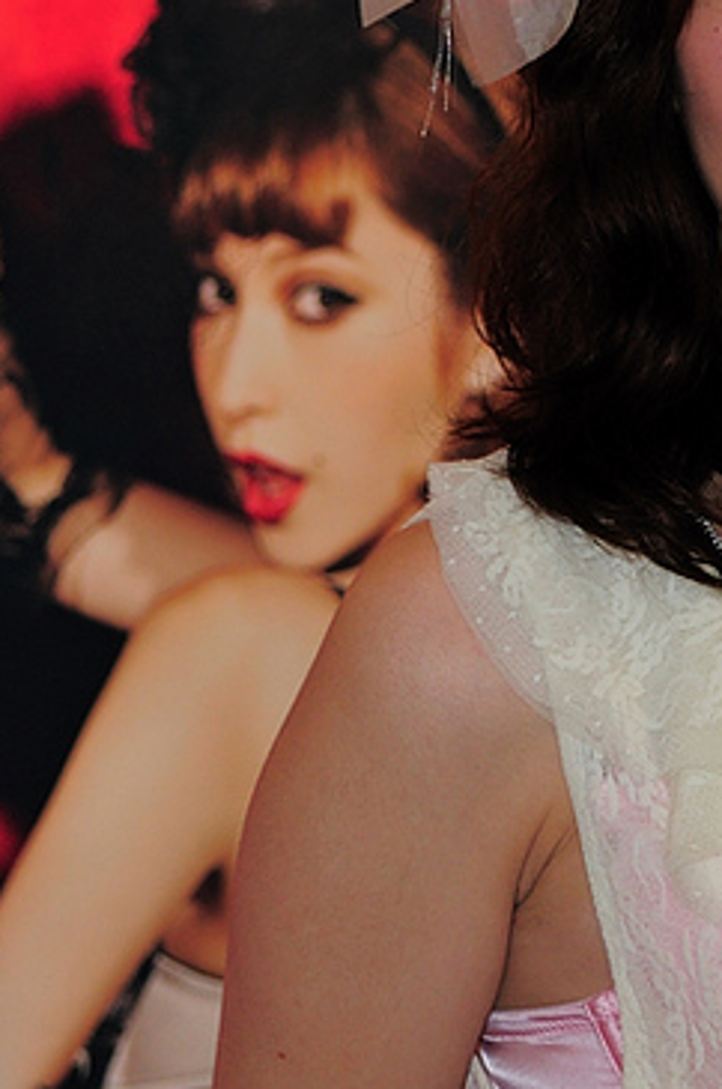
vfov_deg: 7.3
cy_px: 644
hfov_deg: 4.8
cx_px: 907
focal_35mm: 282
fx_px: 8515
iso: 400
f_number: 4.5
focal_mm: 70
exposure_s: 1/60
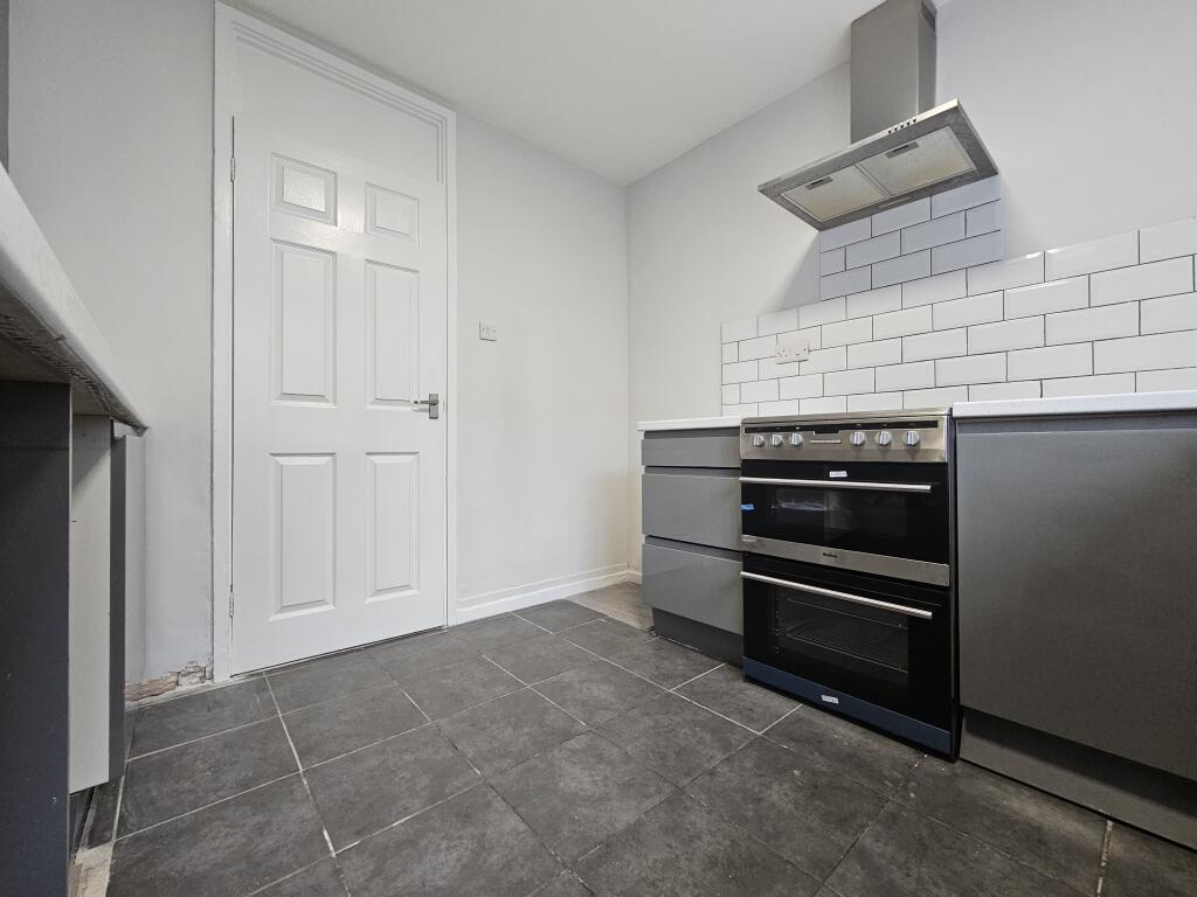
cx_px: 598
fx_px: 450
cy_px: 448
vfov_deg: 89.9
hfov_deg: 106.2
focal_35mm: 13
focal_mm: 2.2
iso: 250
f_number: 2.2
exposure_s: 1/71
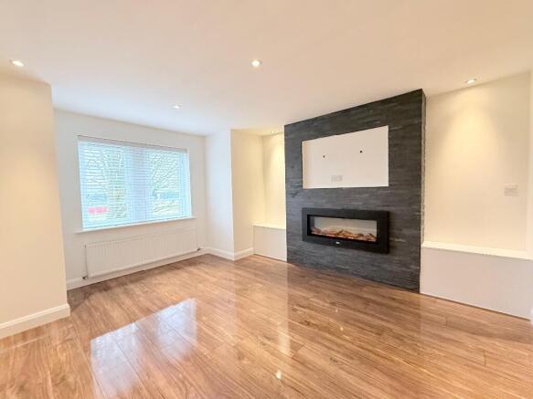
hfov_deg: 102.1
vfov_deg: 85.7
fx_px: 216
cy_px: 200
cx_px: 266
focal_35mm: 14
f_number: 2.2
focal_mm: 2.22
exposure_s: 1/100
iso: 400
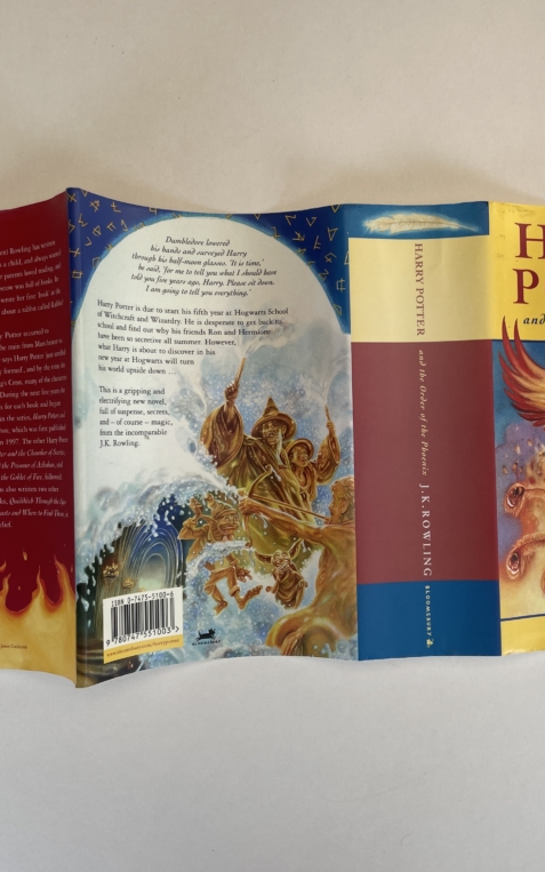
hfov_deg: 34.0
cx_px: 386
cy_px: 438
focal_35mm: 37
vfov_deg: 52.7
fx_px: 879
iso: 32
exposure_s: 1/170
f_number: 1.6
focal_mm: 4.2
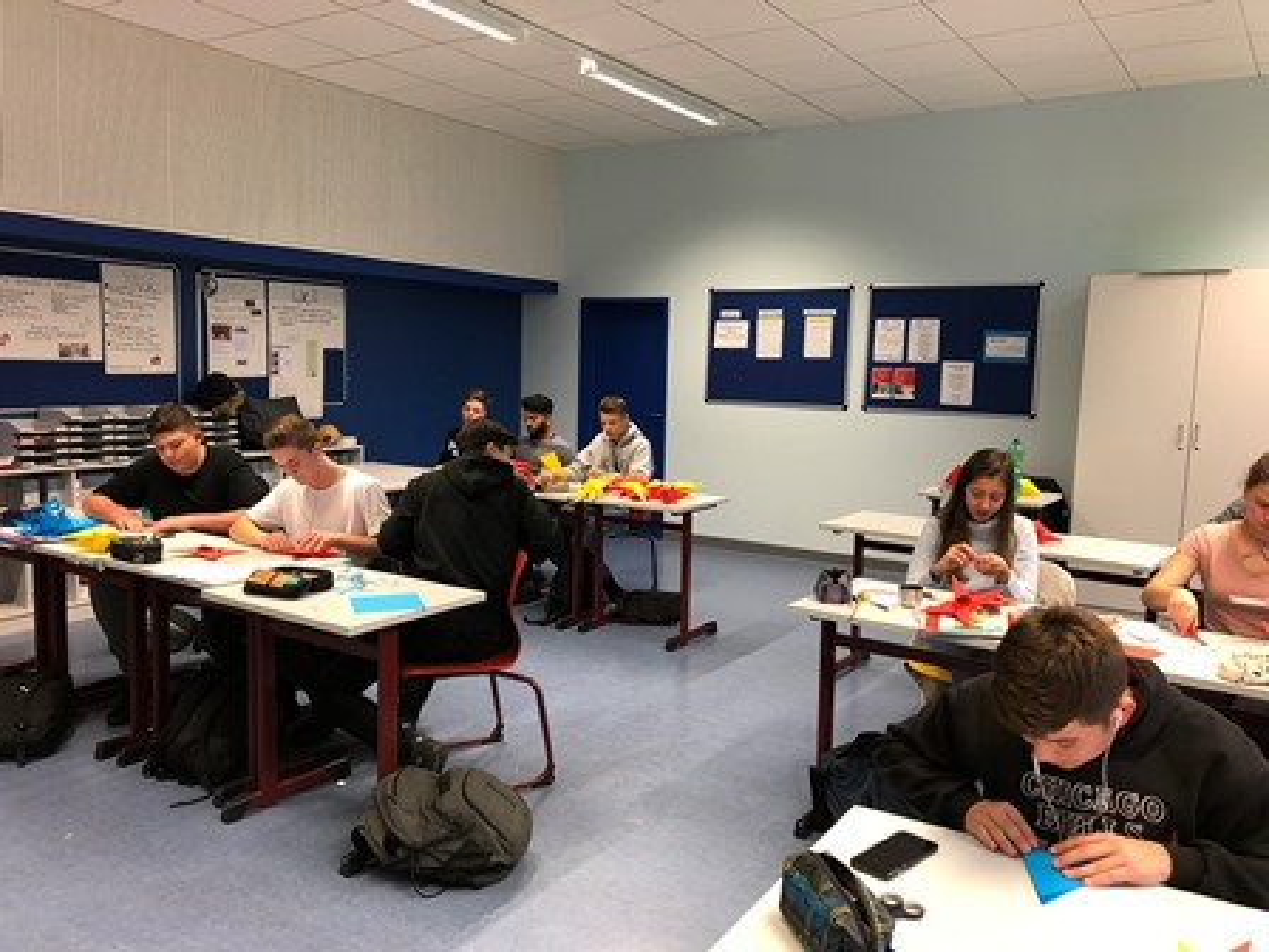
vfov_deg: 49.7
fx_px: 1026
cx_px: 634
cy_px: 476
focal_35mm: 28
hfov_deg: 63.4
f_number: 1.8
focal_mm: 4
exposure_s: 1/17
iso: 40
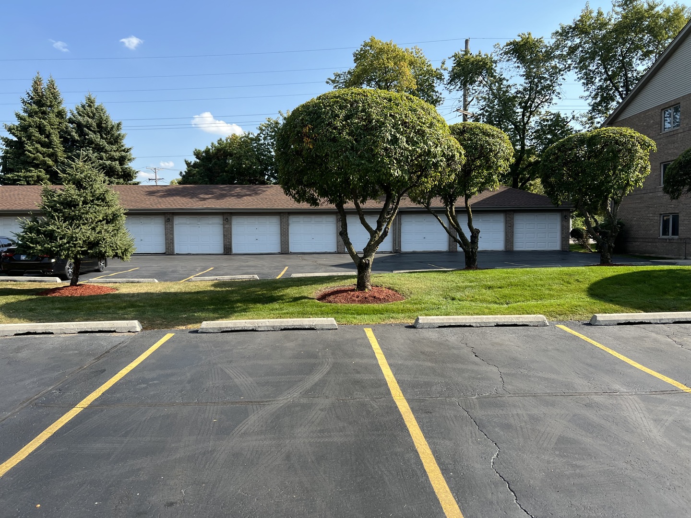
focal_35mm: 26
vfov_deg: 53.1
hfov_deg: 67.3
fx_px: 519
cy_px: 259
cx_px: 346
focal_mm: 5.7
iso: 50
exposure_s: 1/1575
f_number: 1.5
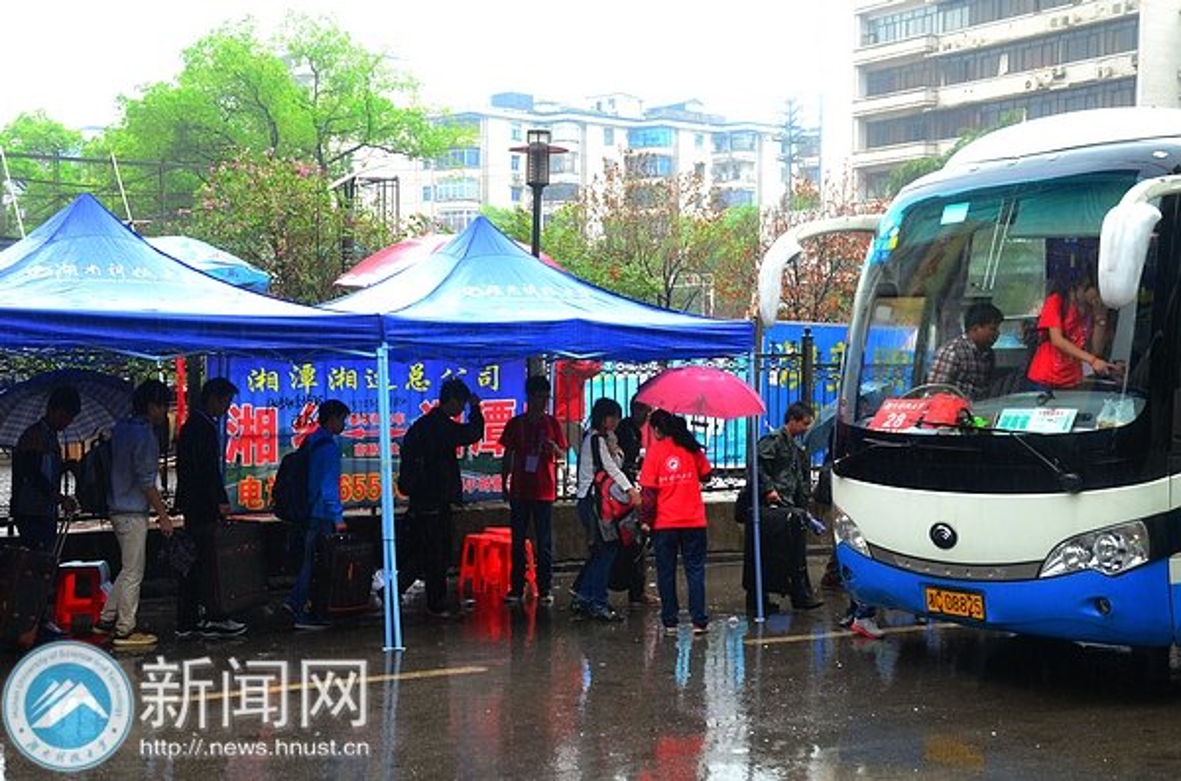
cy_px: 390
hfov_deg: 35.1
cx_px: 590
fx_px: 1865
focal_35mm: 57
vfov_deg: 23.7
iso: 400
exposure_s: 1/160
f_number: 8
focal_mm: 38
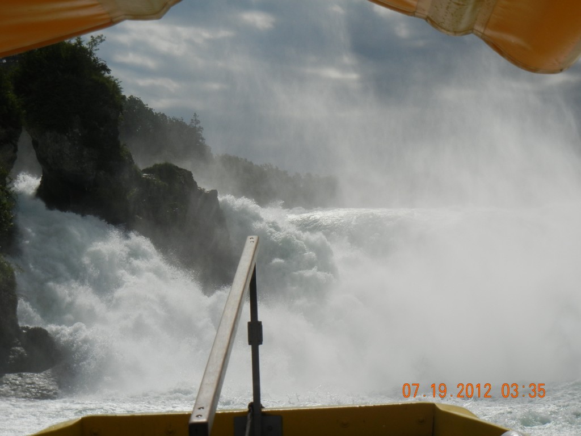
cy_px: 218
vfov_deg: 16.6
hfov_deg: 22.0
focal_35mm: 89
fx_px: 1494
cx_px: 290
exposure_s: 1/1245
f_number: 8.8
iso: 160
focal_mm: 16
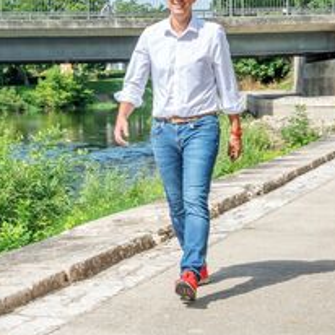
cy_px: 150
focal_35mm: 91
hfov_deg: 19.0
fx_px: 996
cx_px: 86
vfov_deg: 19.1
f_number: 9
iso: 160
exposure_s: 1/160
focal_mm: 55
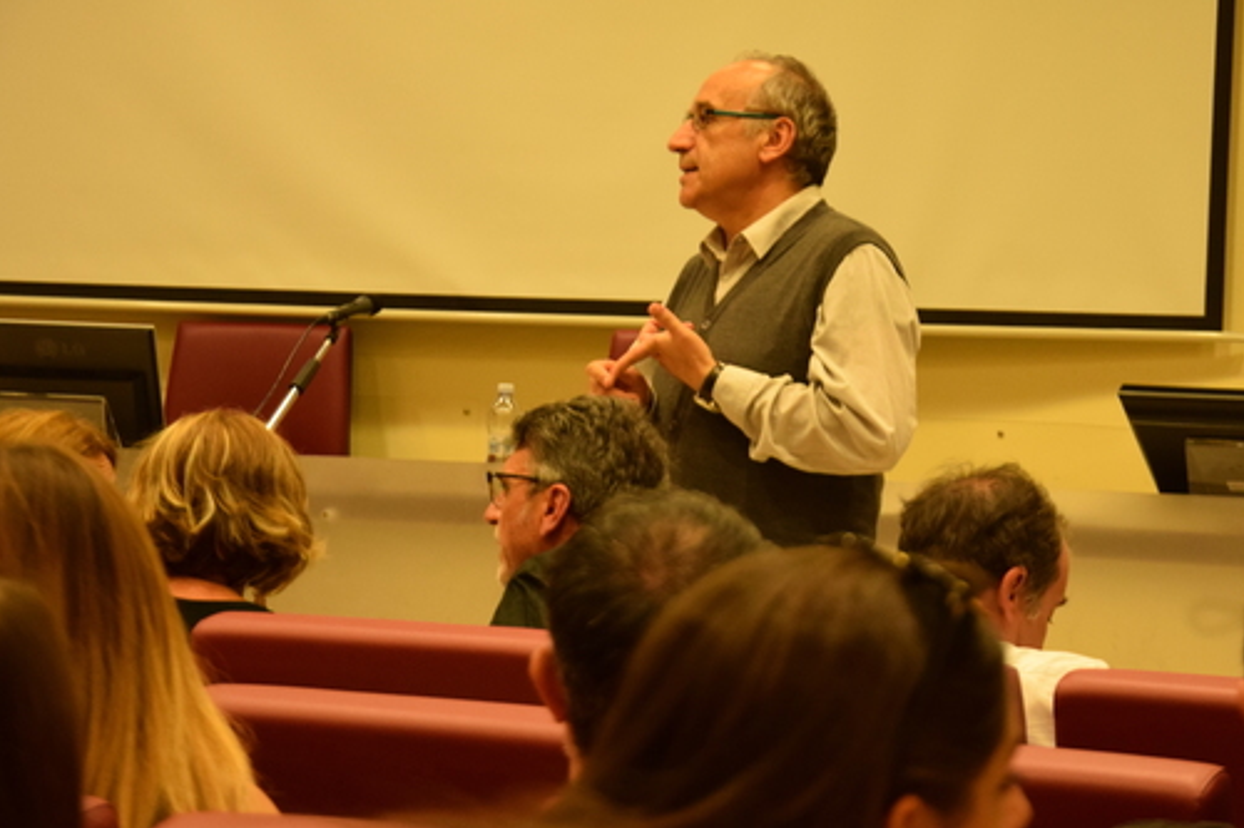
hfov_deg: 15.6
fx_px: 4525
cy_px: 338
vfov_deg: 10.5
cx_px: 724
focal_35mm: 131
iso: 1600
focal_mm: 70
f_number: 5.3
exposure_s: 1/60
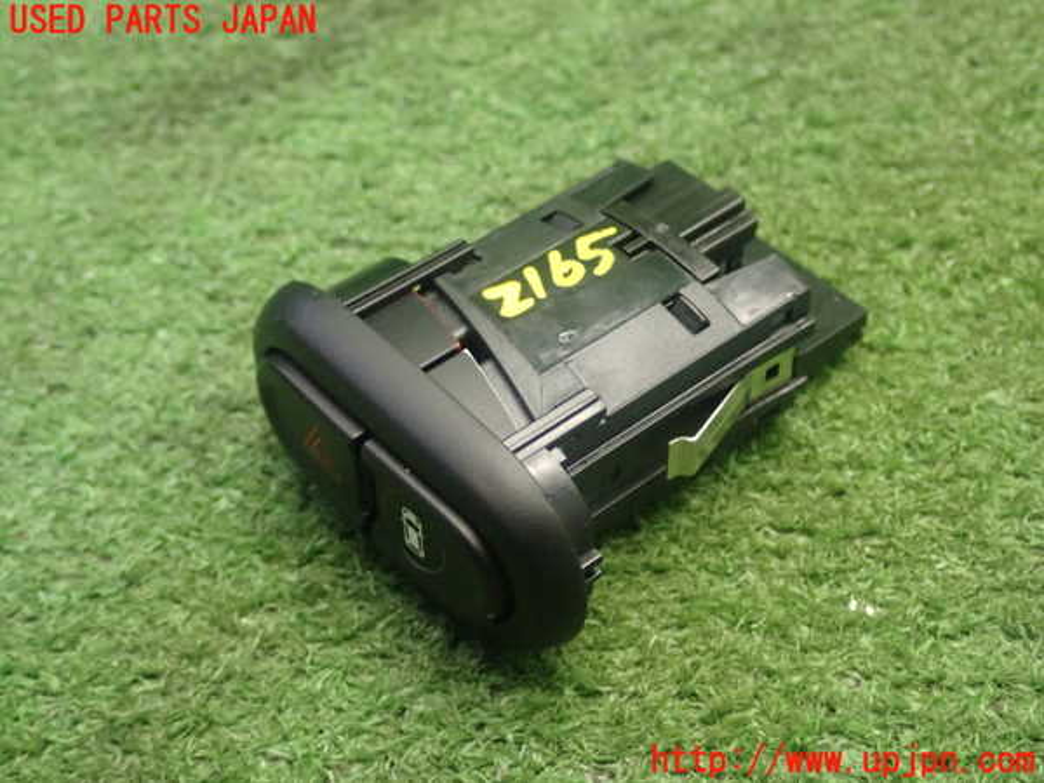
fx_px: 1749
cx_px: 522
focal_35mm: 58
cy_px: 392
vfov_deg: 25.2
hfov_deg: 33.2
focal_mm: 10.35
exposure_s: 1/40
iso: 800
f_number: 3.5
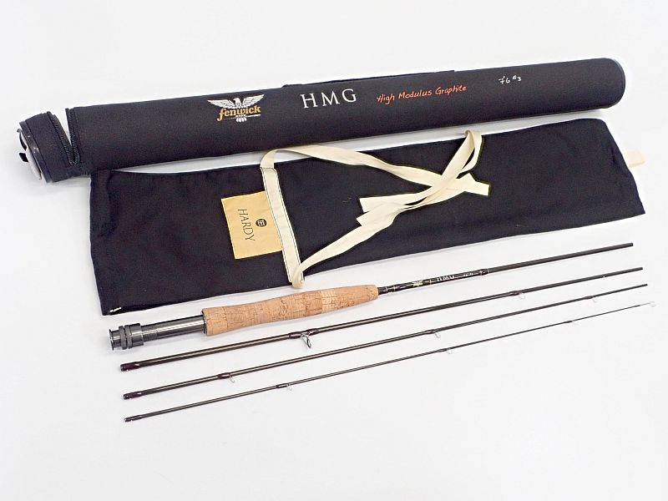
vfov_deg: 44.2
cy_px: 250
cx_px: 334
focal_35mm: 32
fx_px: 618
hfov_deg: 56.8
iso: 800
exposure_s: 1/40
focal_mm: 5.87
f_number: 3.2
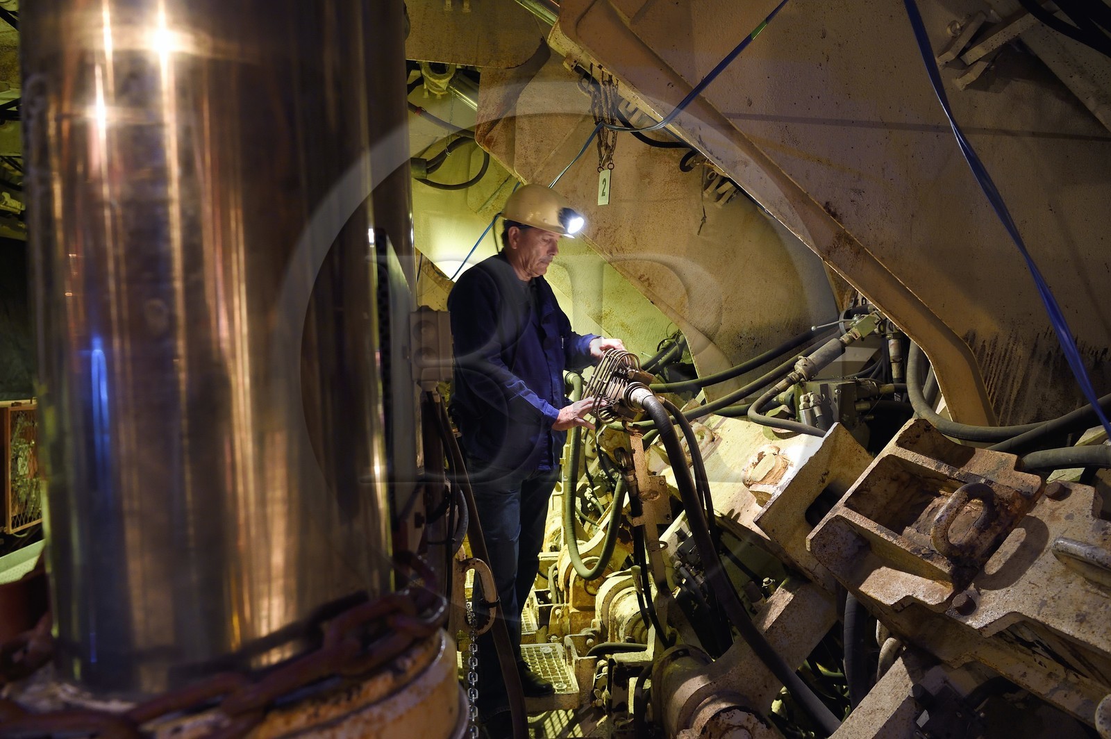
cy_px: 370
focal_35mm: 24
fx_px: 740
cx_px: 556
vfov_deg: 53.1
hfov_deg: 73.8
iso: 1600
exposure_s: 1.3
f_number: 5
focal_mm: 24
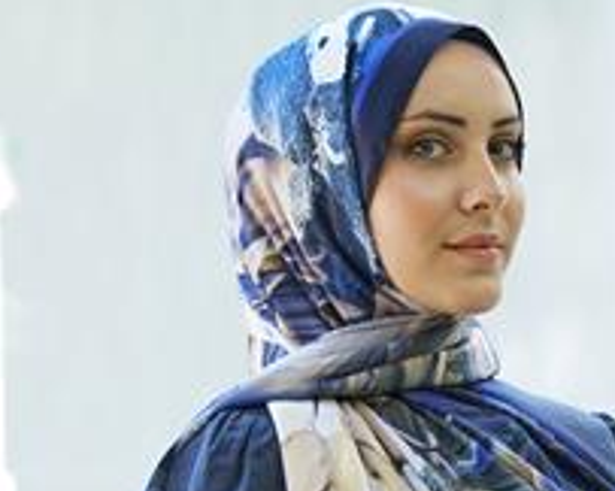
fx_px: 5473
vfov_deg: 5.1
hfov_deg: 6.4
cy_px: 597
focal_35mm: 301
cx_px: 418
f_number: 5
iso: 640
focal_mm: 140
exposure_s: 1/125
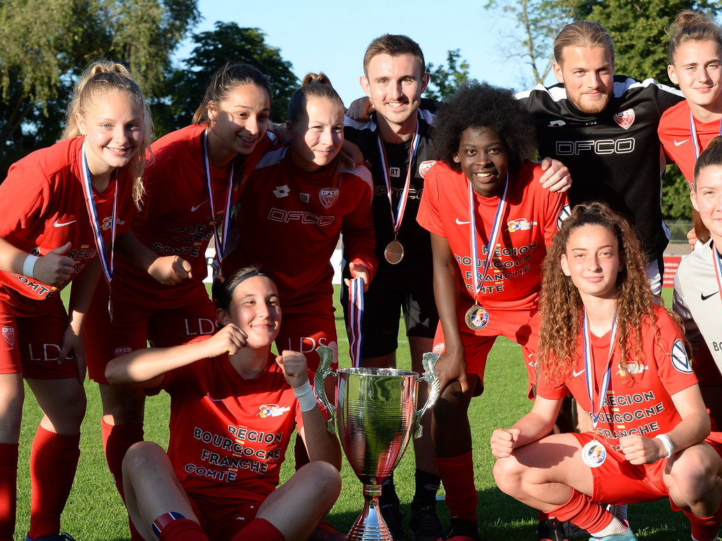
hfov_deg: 18.9
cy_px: 306
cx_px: 462
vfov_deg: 14.2
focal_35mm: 104
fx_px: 2169
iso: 800
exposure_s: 1/1000
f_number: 9
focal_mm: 70
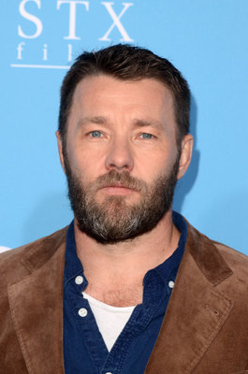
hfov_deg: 7.6
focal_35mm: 180
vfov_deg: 11.4
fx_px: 1868
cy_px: 187
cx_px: 124
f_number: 8
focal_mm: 120
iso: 400
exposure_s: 1/250
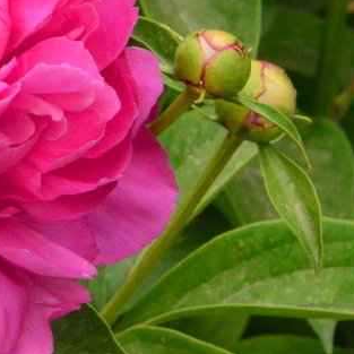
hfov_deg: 3.1
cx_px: -66
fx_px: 6518
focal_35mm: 563
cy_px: 55
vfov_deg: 3.1
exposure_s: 1/250
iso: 4500
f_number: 20
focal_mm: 135
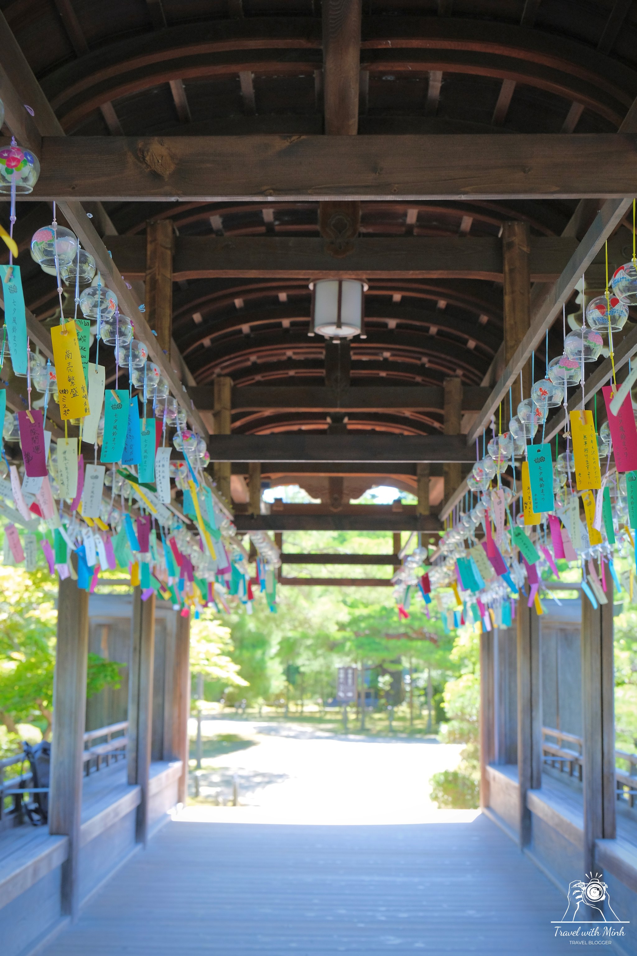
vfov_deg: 44.5
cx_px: 318
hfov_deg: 30.5
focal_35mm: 44
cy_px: 478
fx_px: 1168
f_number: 4
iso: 800
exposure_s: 1/170
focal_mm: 29.2
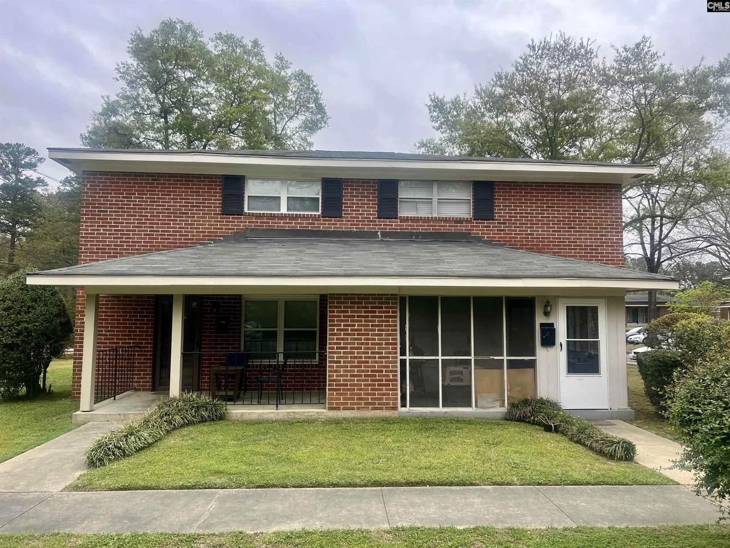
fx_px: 548
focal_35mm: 26
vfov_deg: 53.1
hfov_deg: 67.3
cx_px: 365
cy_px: 274
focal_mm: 5.7
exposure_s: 1/1100
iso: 50
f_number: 1.5
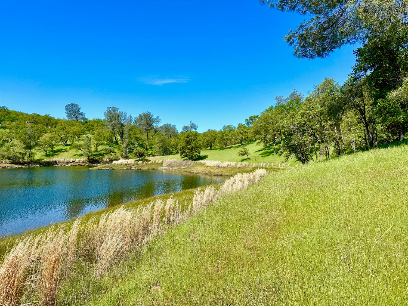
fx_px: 283
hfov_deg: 71.6
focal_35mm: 24
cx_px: 204
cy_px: 153
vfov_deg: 56.8
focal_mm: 6.86
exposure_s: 1/4184
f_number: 1.78
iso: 80
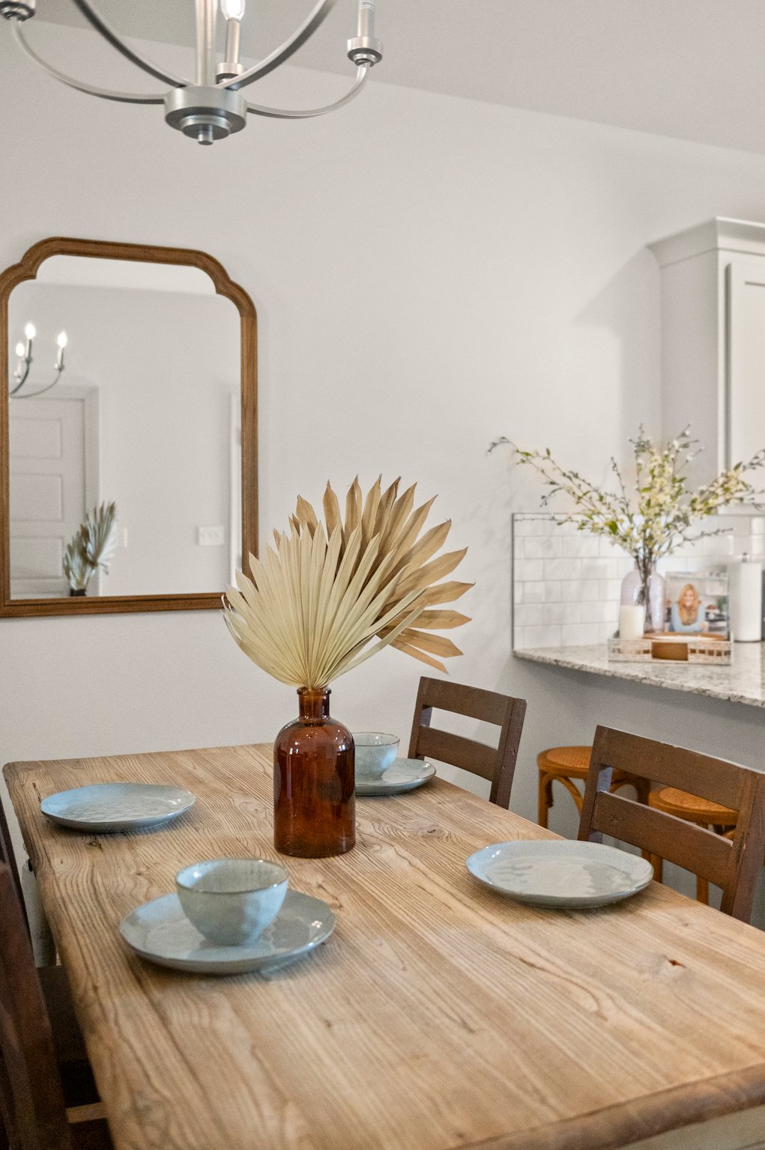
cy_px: 575
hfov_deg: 41.0
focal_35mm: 32
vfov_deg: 58.8
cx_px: 382
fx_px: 1022
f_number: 2.8
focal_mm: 32
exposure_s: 1/1600
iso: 3600
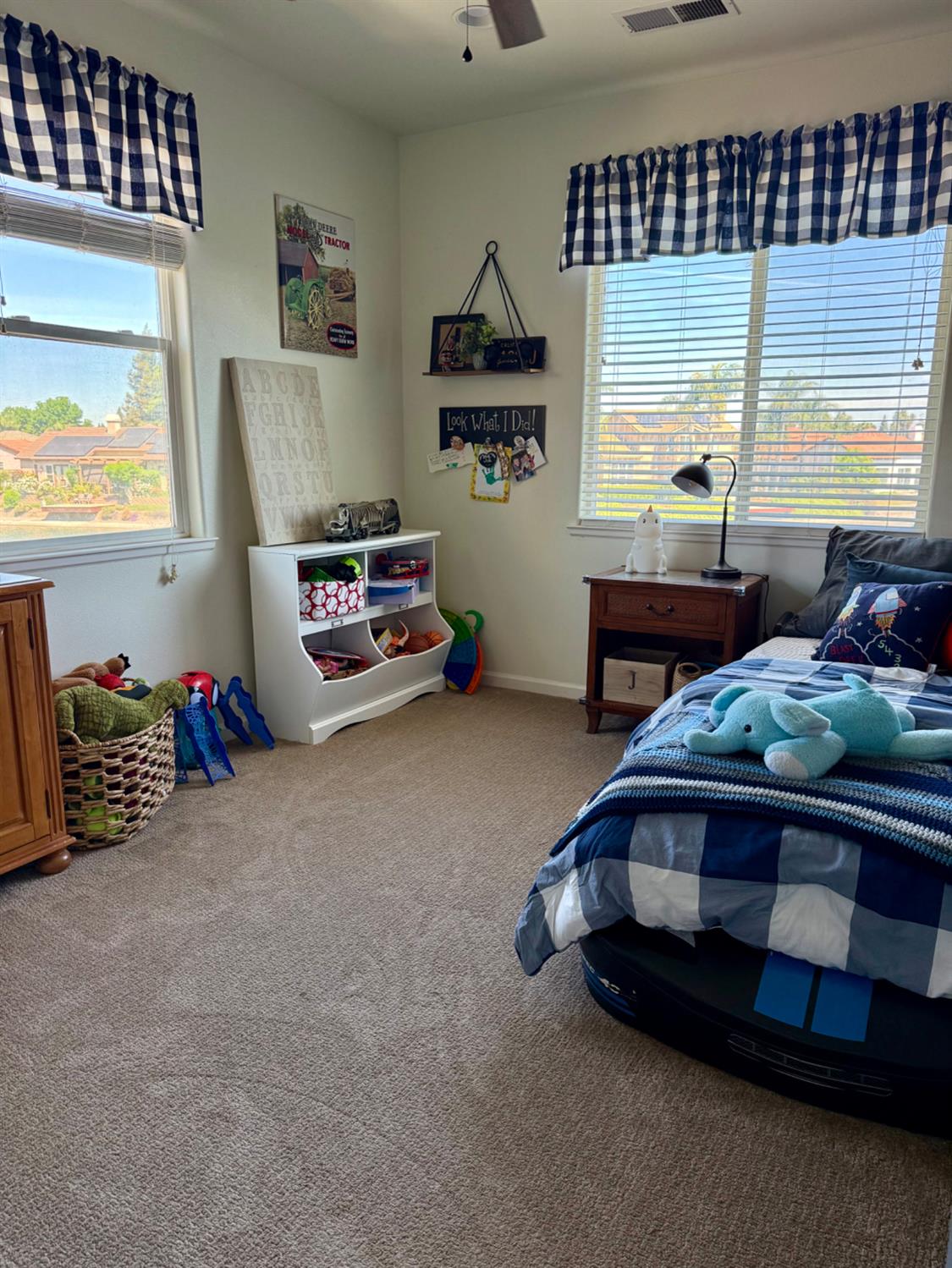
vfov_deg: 71.6
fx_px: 880
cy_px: 634
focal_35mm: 24
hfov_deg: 56.8
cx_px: 476
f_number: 1.78
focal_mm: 6.76
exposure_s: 1/154
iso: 200
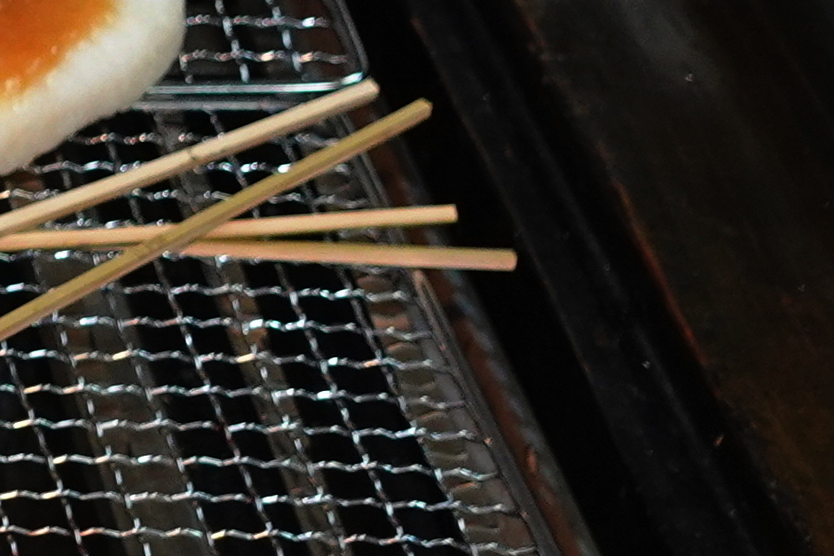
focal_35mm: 227
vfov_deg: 6.0
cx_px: -1145
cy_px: 77
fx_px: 5259
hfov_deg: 8.3
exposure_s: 1/40
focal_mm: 14.87
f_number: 2.8
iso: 400
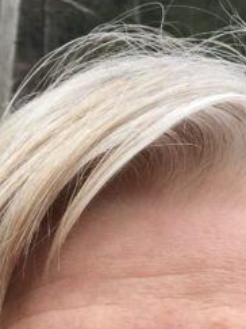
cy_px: 418
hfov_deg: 10.9
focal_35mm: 135
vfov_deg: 14.1
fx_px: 1280
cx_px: 222
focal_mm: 2.87
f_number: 2.2
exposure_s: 1/120
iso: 20
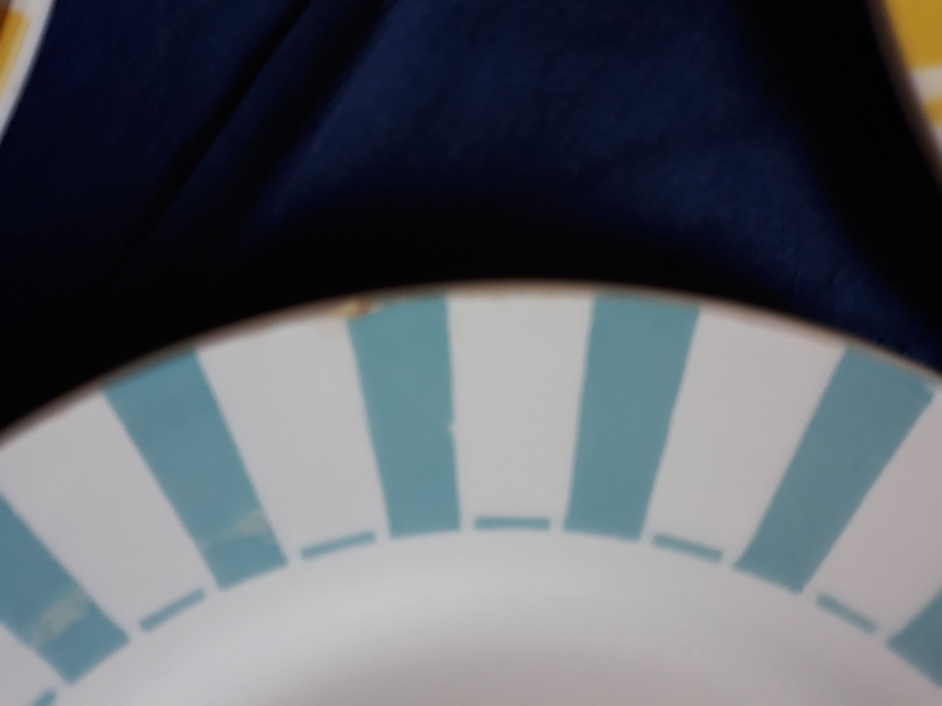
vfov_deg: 51.4
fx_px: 735
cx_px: 471
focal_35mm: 27
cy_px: 353
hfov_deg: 65.3
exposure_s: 1/50
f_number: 1.7
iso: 80
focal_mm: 3.71
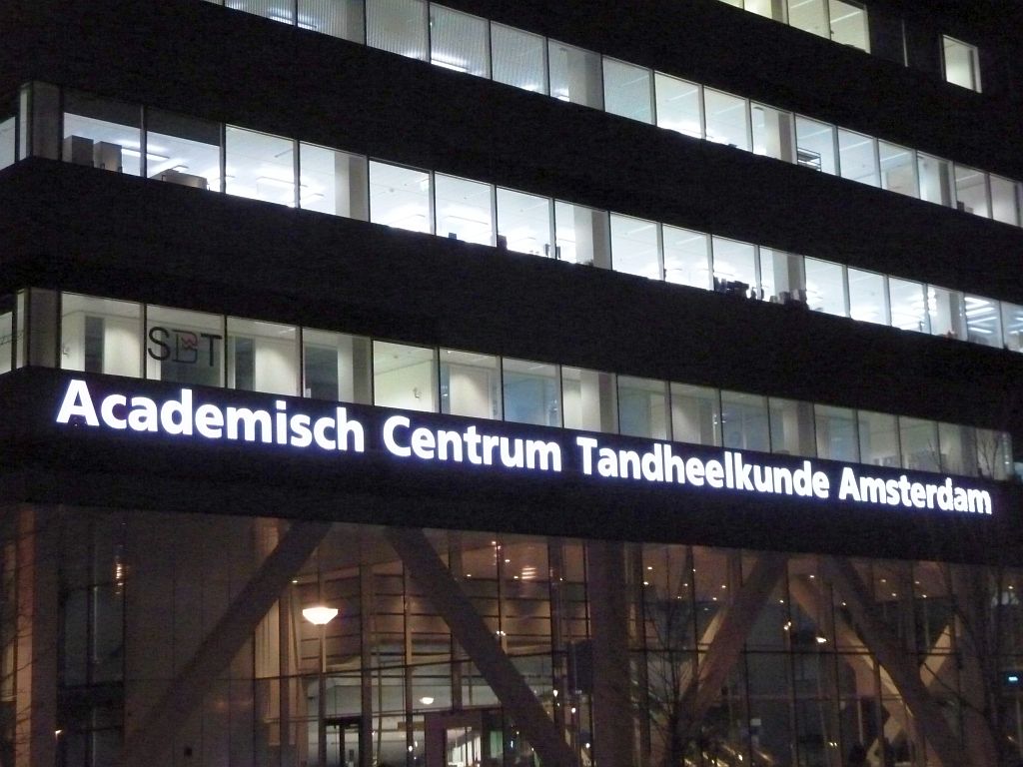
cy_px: 384
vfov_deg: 23.3
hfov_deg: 30.7
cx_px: 512
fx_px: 1862
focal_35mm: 63
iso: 1000
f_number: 4
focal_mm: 10.3
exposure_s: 1/30
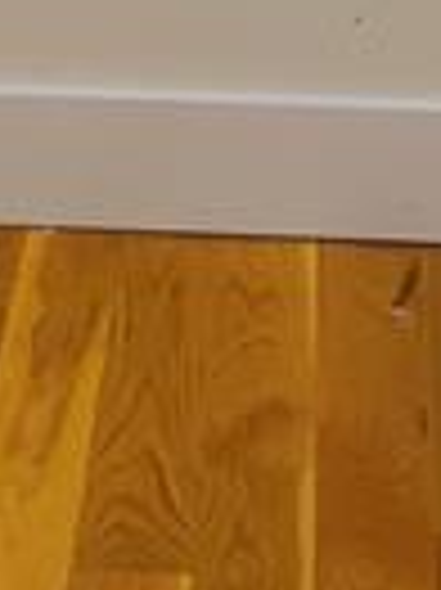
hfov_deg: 9.7
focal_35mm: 153
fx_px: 2603
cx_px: 176
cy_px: -919
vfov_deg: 10.7
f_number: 1.5
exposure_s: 1/60
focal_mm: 5.7
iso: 80
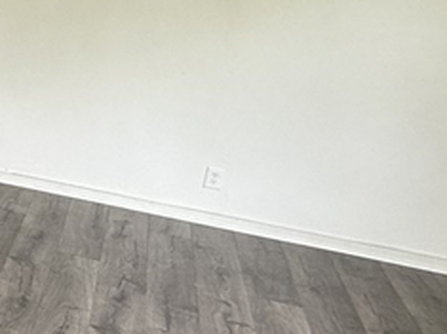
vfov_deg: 23.8
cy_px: 99
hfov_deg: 20.1
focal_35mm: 61
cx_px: -401
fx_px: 787
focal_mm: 2.22
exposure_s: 1/99
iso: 160
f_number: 2.2
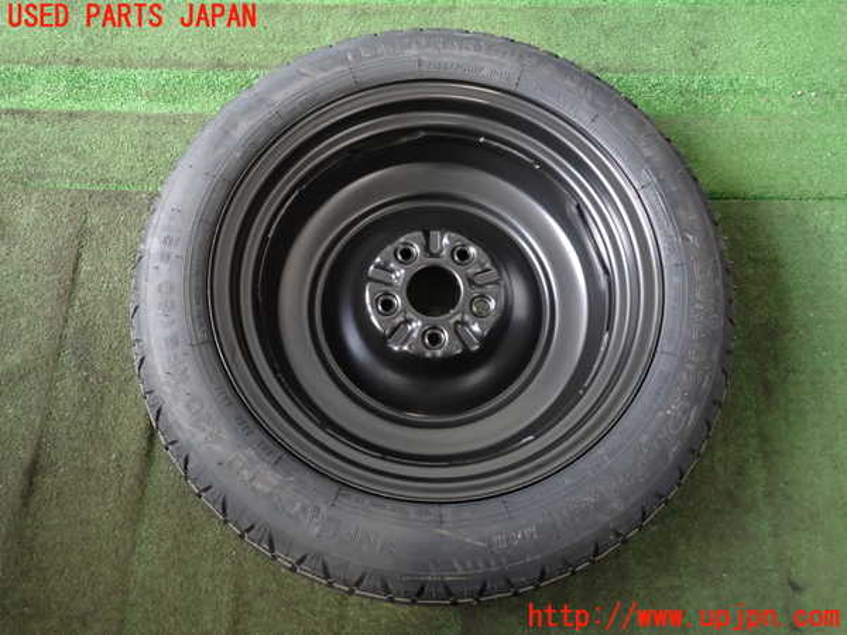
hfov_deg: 69.4
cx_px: 424
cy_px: 318
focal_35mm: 25
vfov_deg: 54.9
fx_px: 612
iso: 320
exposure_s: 1/30
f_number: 2
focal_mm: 4.5
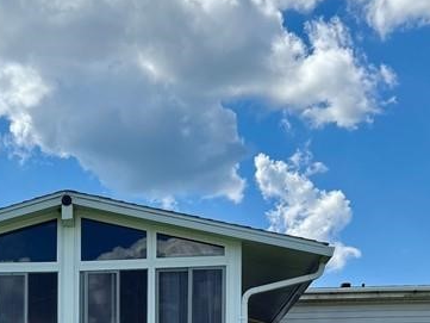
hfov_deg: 27.7
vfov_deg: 20.0
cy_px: 409
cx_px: 61
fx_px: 845
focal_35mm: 68
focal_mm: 6.76
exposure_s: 1/6711
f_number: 1.78
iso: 100
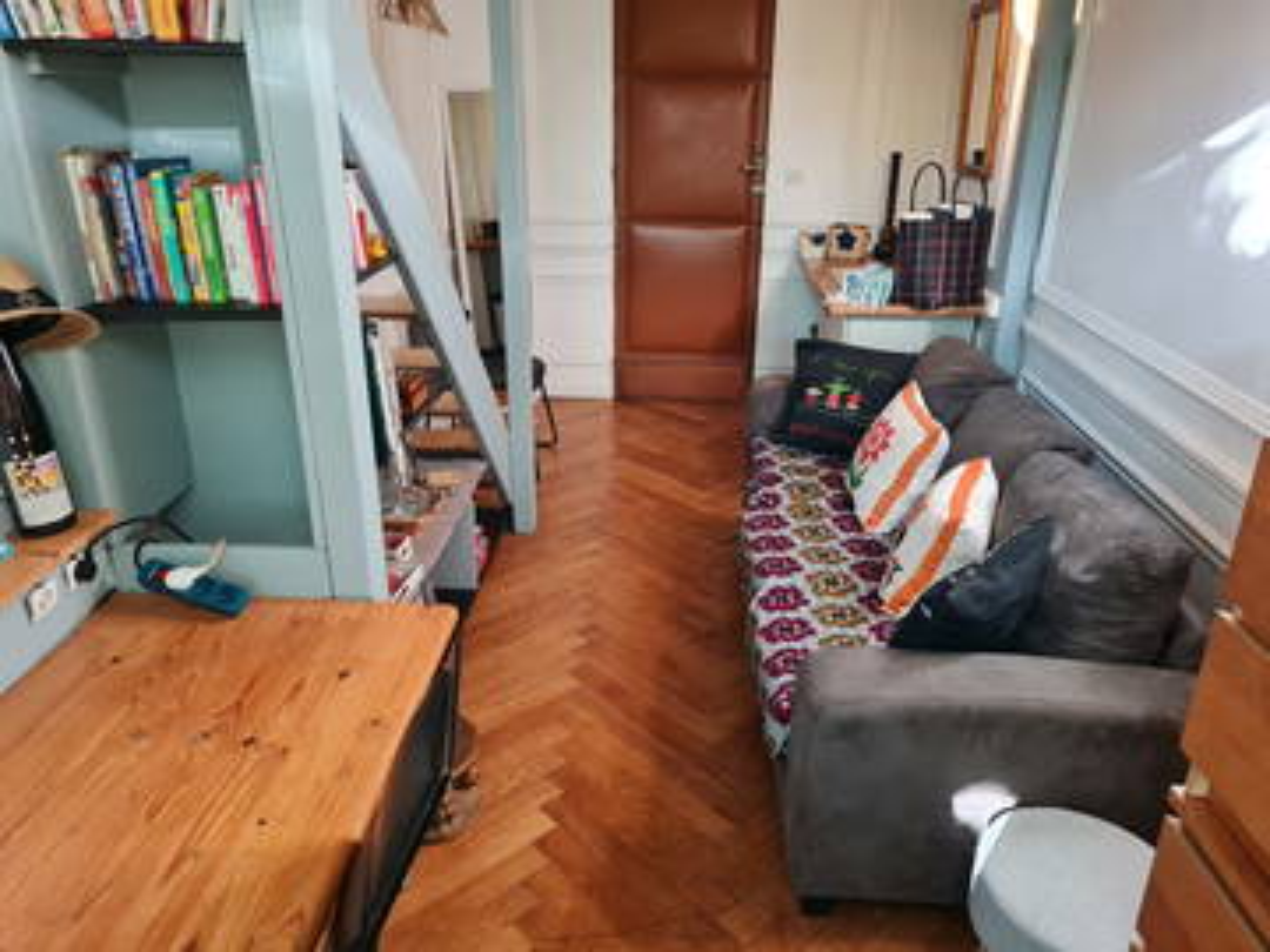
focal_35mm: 26
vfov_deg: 53.1
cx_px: 635
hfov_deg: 67.3
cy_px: 476
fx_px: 954
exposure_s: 1/50
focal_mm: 5.4
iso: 640
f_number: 1.8
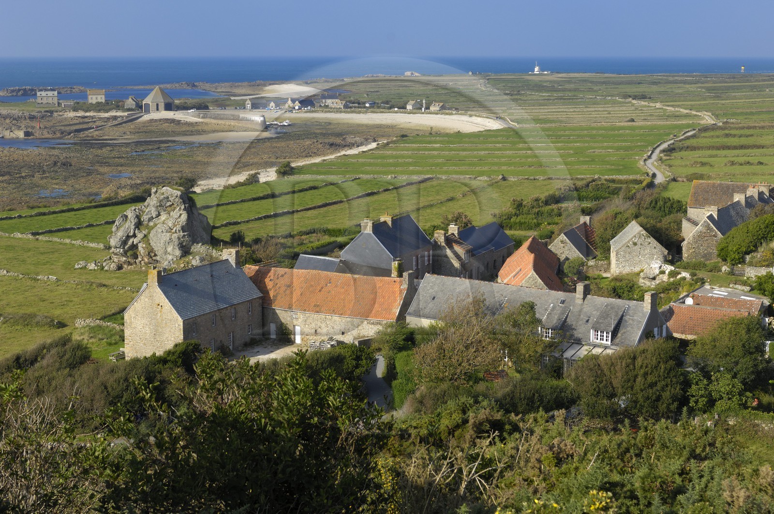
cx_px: 387
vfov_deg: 23.7
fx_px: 1224
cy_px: 257
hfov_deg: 35.1
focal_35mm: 57
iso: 100
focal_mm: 38
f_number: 7.6
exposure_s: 1/160
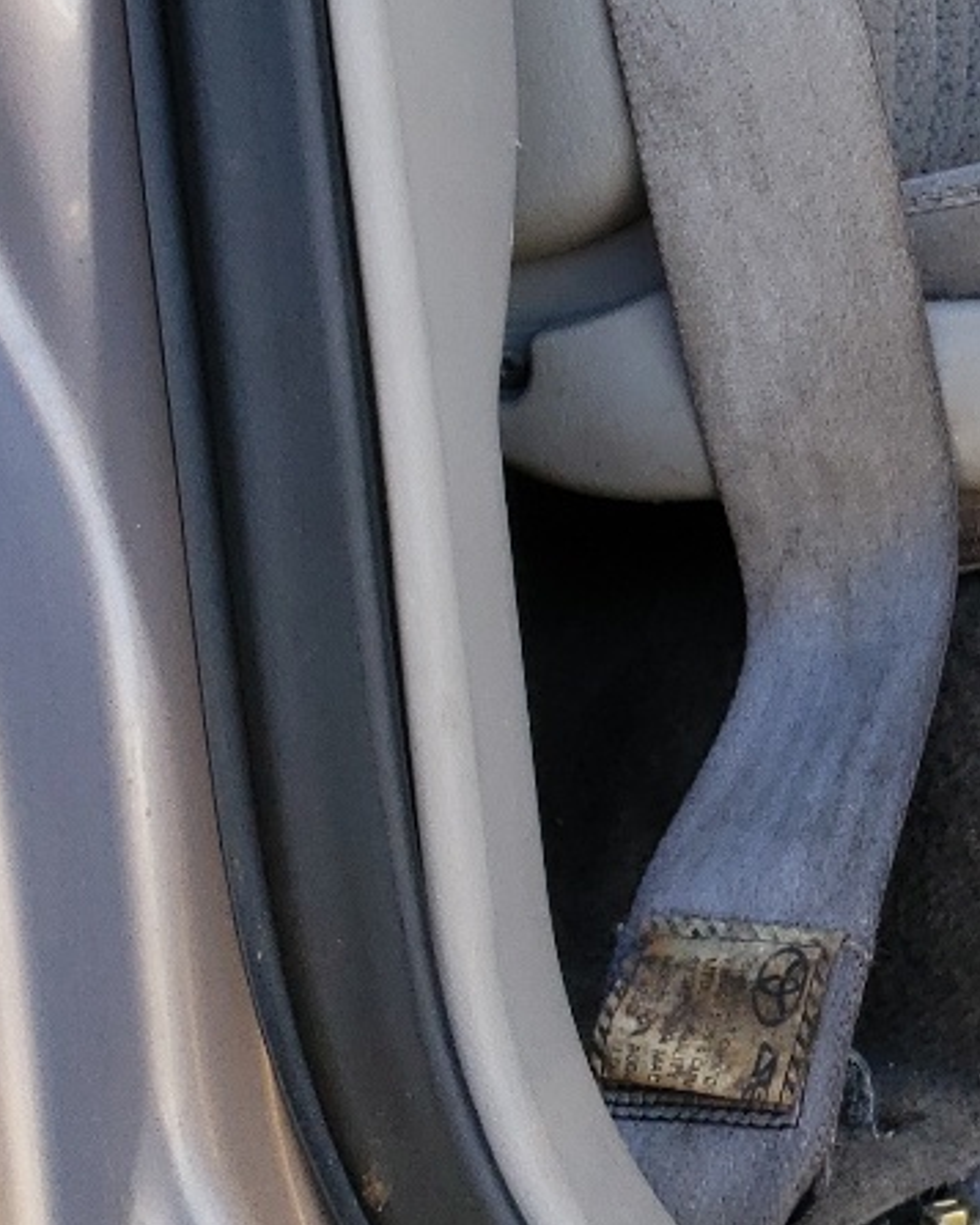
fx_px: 3298
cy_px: 49
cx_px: 2056
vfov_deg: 20.5
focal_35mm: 91
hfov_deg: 13.9
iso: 50
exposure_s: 1/250
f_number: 1.5
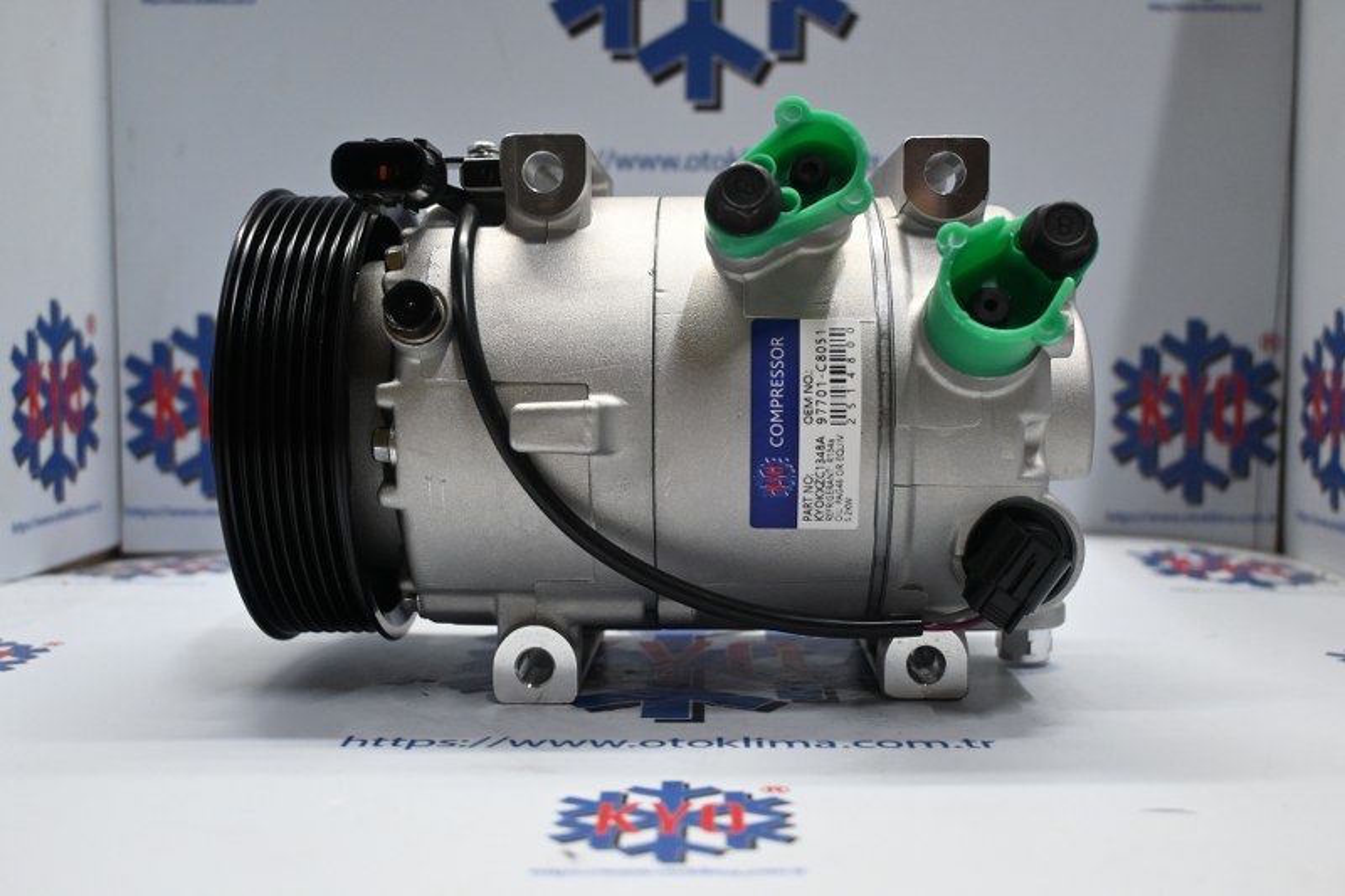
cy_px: 448
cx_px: 672
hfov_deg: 51.3
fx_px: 1401
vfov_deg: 35.5
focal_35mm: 38
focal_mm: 25
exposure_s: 1/125
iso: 1250
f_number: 4.2
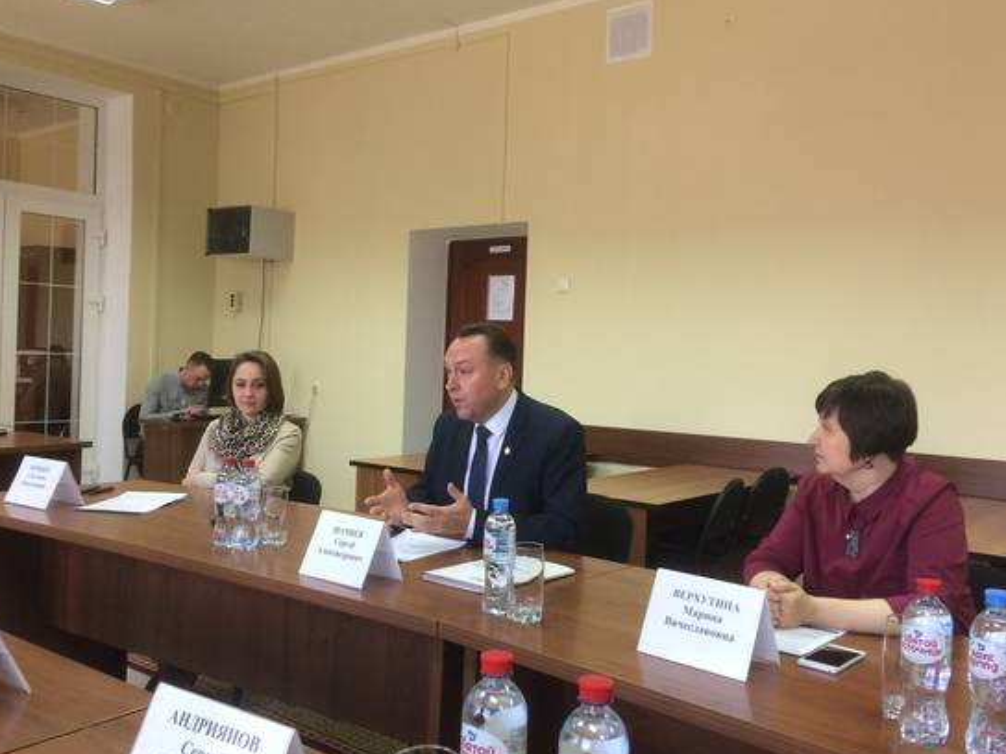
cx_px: 525
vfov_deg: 44.2
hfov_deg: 56.8
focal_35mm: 32
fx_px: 930
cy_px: 379
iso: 50
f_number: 2.2
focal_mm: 4.15
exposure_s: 1/33
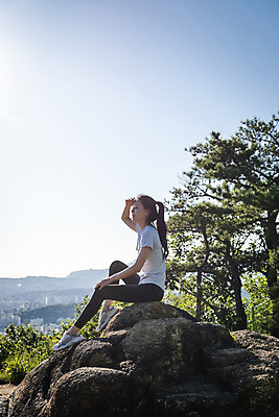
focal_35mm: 46
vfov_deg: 42.7
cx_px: 140
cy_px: 208
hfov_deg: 29.3
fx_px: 534
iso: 250
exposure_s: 1/2000
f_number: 5.6
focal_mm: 46
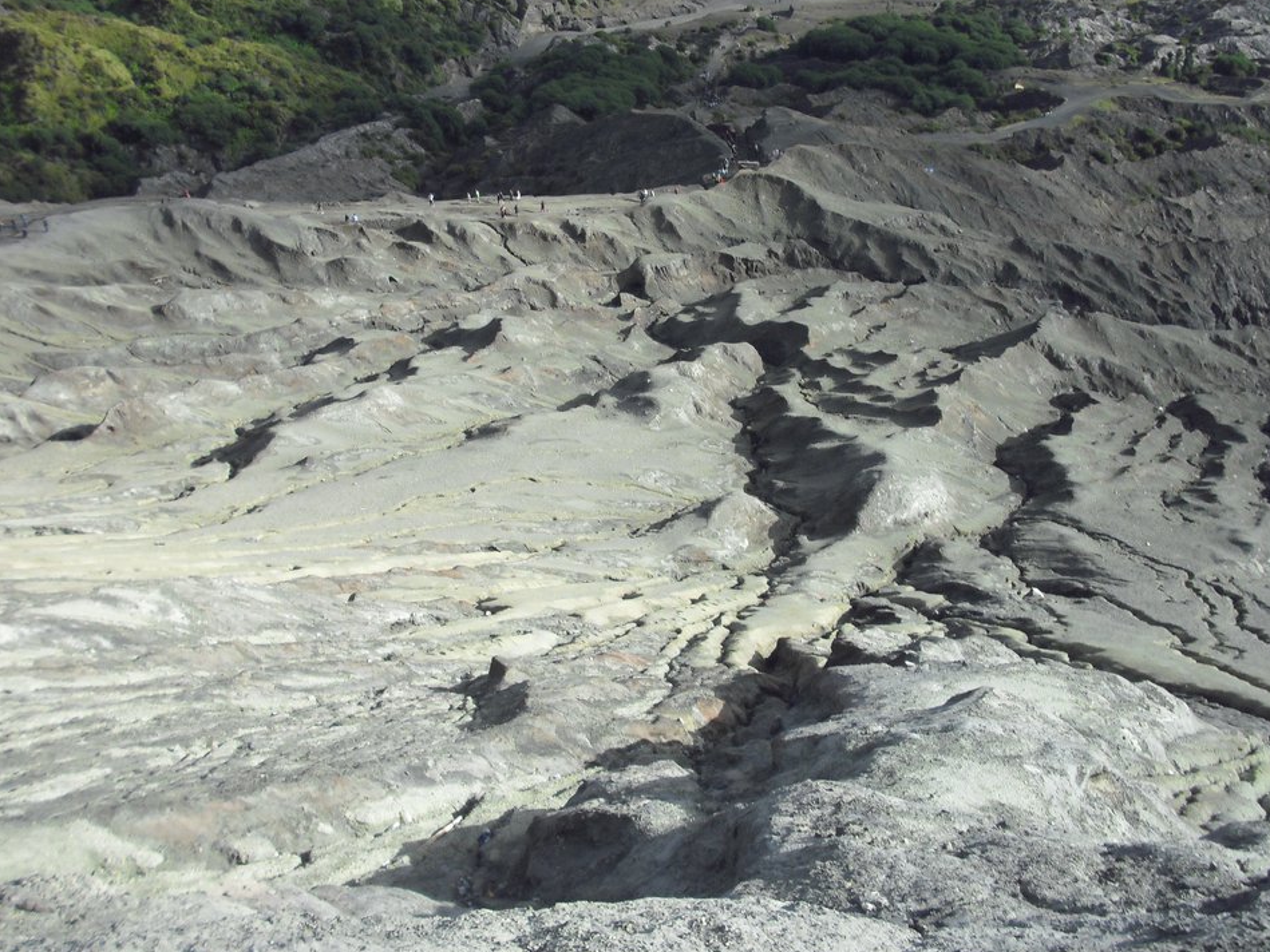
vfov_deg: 35.1
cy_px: 449
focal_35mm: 41
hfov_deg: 45.8
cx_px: 640
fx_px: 1504
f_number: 8
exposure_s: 1/160
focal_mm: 6.2
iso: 100
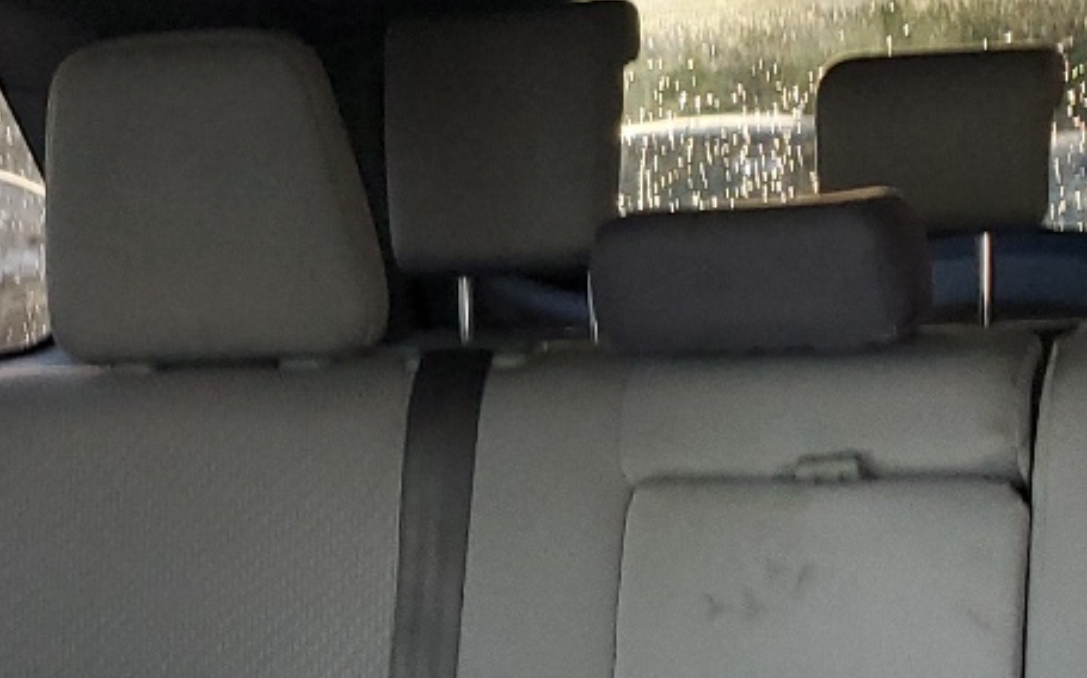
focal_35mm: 97
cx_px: 447
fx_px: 2872
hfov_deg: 21.4
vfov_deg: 13.0
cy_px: 883
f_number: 1.5
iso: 167
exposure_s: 1/60.2
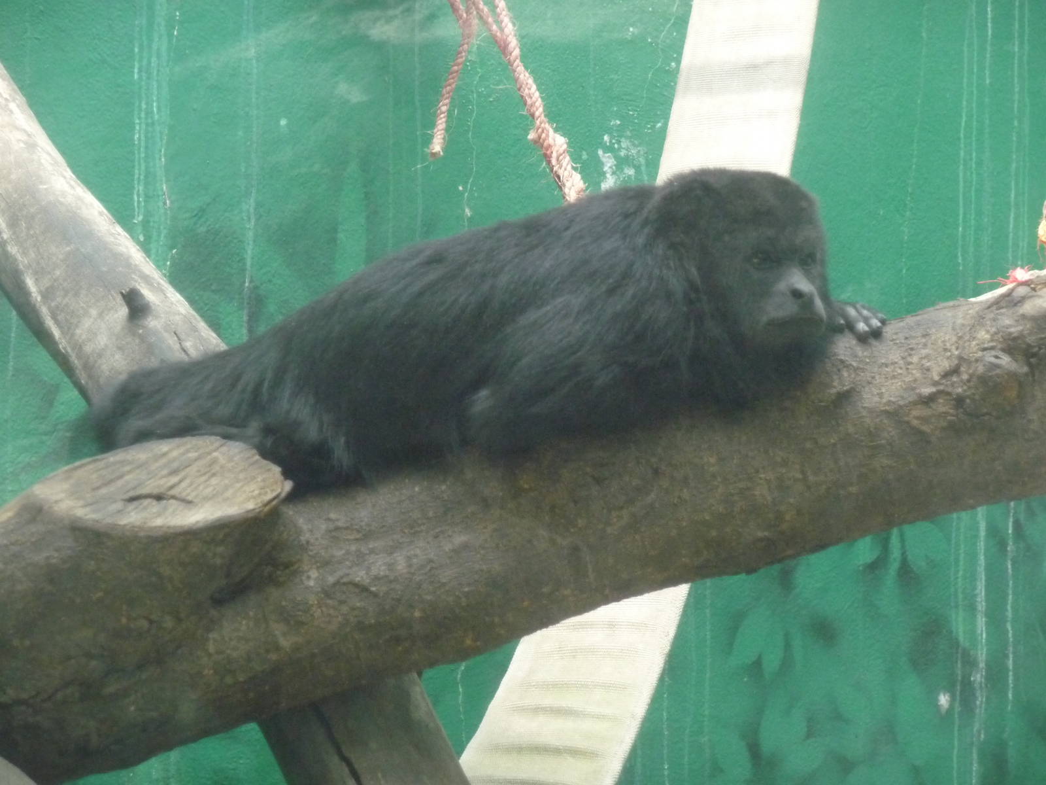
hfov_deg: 11.1
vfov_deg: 8.3
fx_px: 5379
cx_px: 523
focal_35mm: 178
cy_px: 392
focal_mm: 30.5
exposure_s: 1/160
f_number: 4.8
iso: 500
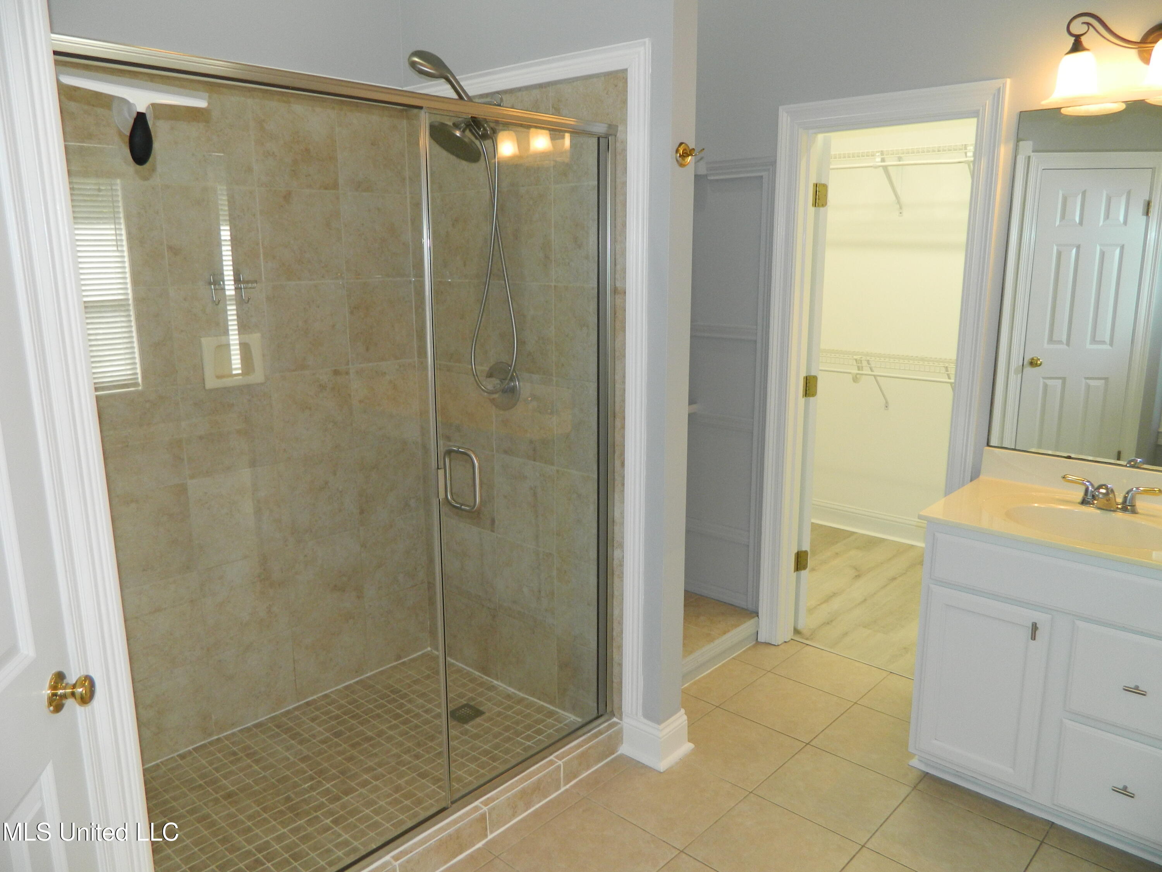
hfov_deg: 69.4
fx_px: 839
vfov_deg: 54.9
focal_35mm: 25
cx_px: 581
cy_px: 436
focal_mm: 4.5
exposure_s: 1/30
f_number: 3.1
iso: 140
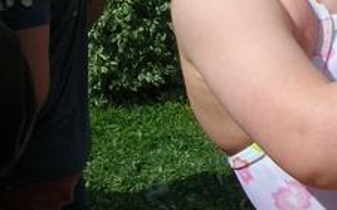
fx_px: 964
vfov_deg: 12.1
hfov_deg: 19.4
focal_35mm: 105
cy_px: -61
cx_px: 321
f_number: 5.6
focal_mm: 5.8
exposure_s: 1/543
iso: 50
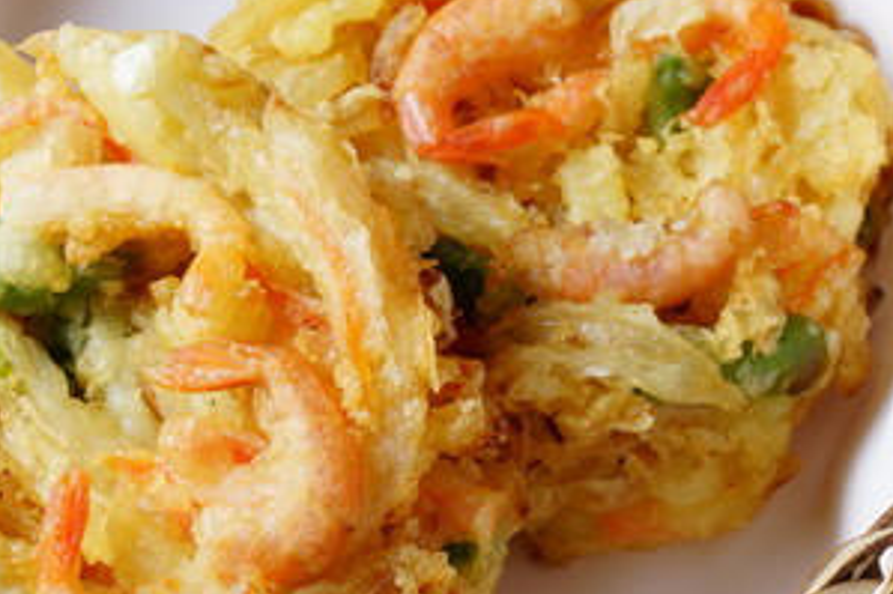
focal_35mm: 179
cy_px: 294
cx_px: 337
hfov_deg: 11.5
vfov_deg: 7.7
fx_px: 4440
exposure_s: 1/160
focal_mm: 55
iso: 200
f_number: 10
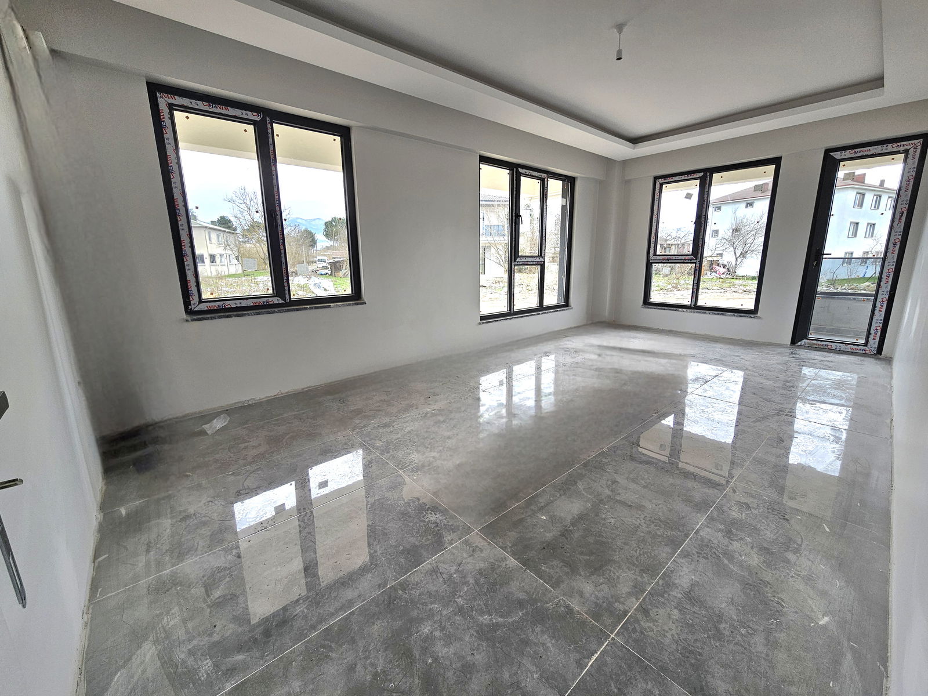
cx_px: 464
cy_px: 348
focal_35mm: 13
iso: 64
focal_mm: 2.2
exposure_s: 1/101
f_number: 2.2
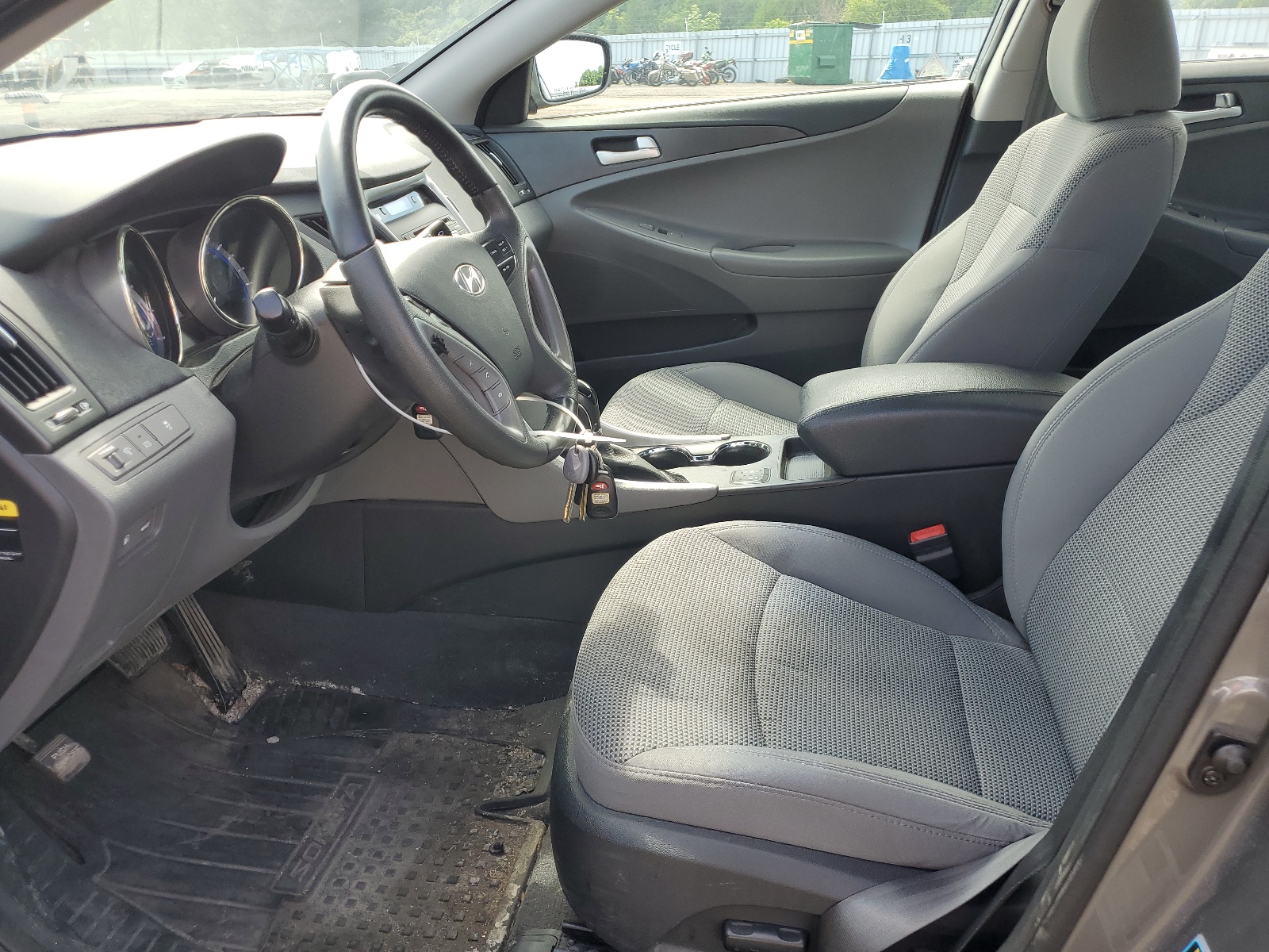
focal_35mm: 26
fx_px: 953
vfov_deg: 53.1
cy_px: 476
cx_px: 634
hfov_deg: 67.3
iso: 50
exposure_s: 1/323
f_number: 1.5
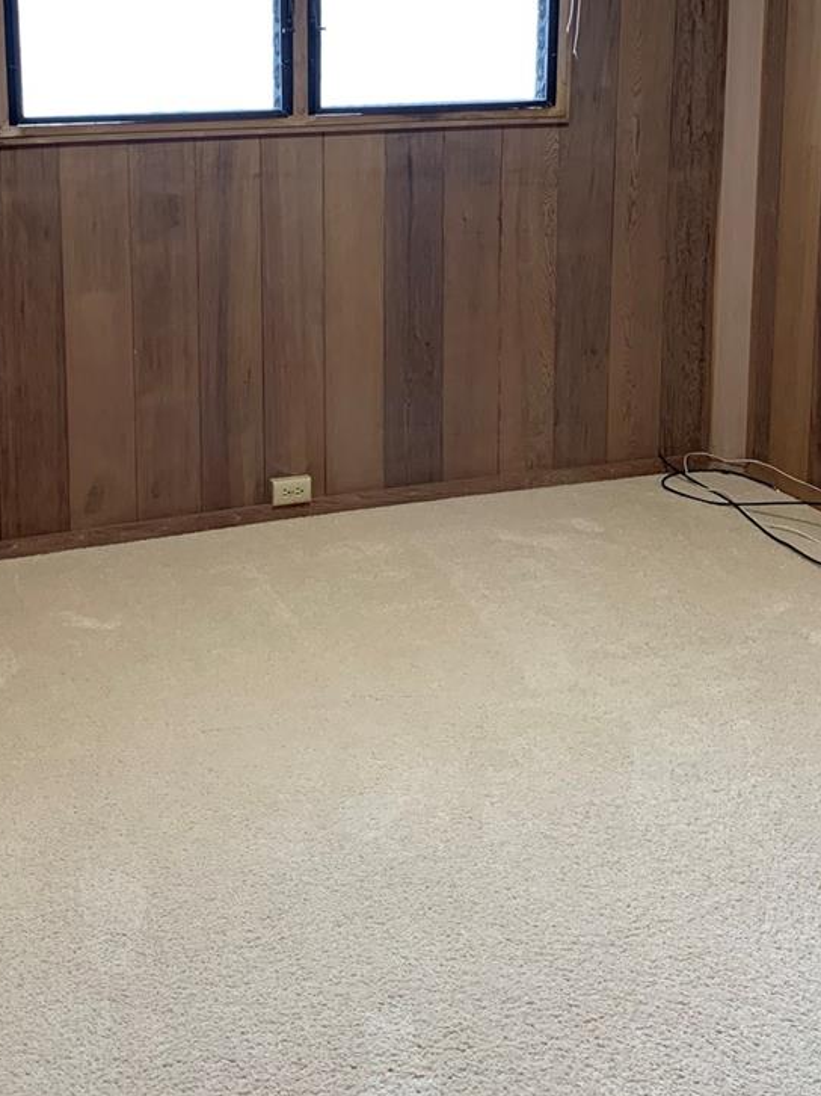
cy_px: 276
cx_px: 294
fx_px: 1361
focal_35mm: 43
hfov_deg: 33.4
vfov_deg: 42.5
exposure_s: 1/60
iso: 200
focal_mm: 4.25
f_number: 1.8
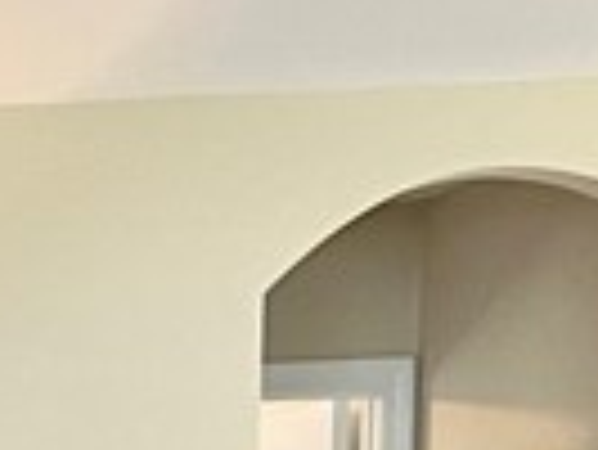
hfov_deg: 8.6
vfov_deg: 6.9
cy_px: 1148
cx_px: -1057
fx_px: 3458
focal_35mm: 200
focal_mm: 5.7
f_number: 1.5
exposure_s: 1/60
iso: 200
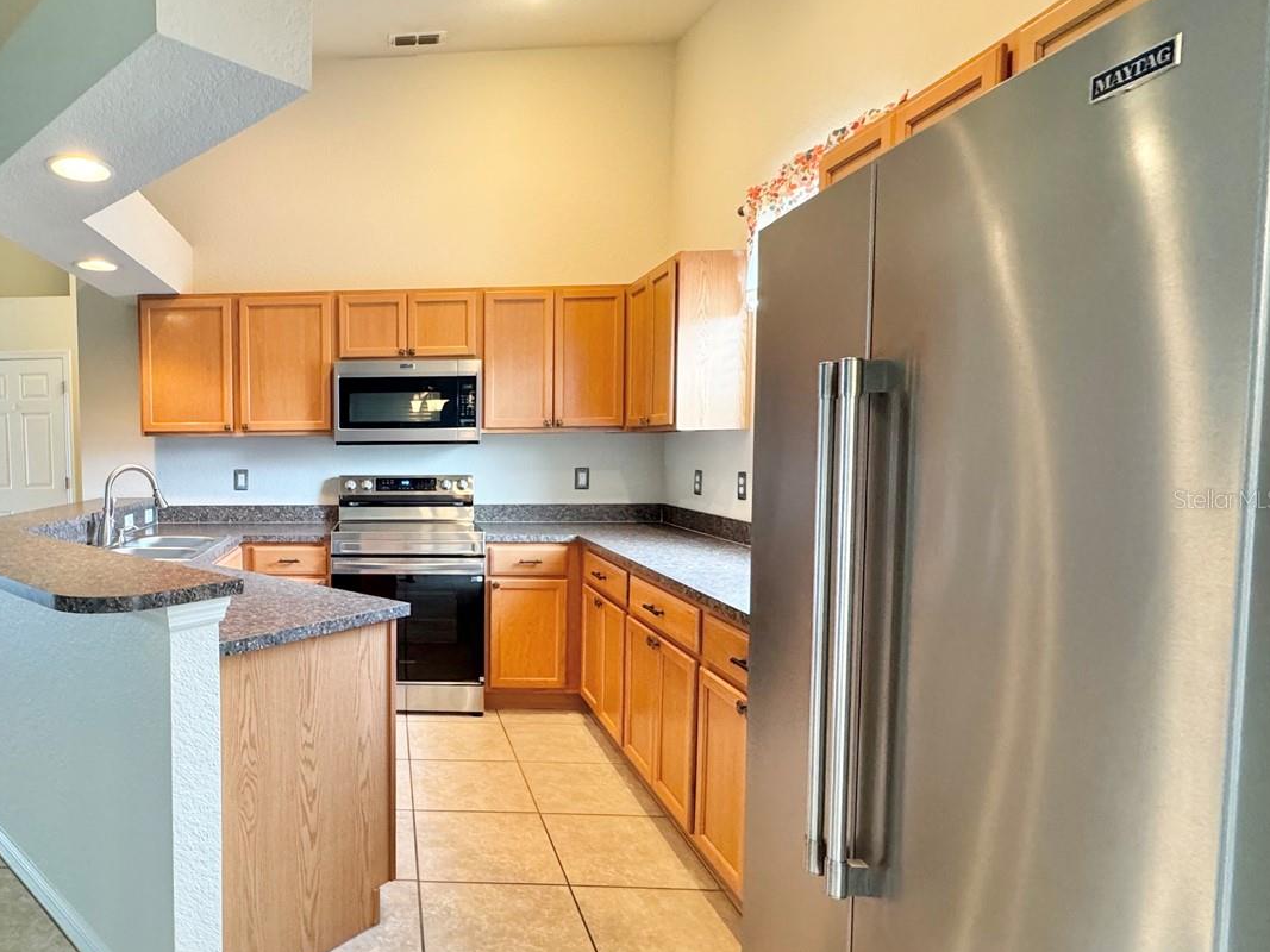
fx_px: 770
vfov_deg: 63.4
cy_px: 499
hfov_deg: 74.0
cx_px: 333
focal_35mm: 21
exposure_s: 1/60
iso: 320
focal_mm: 2.22
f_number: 2.2
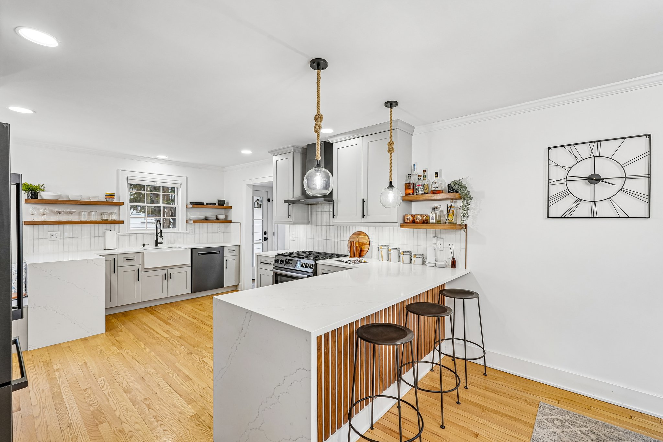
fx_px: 295
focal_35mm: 16
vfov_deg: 73.7
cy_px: 221
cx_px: 332
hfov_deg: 96.7
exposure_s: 1/20
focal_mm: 16
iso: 400
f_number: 8
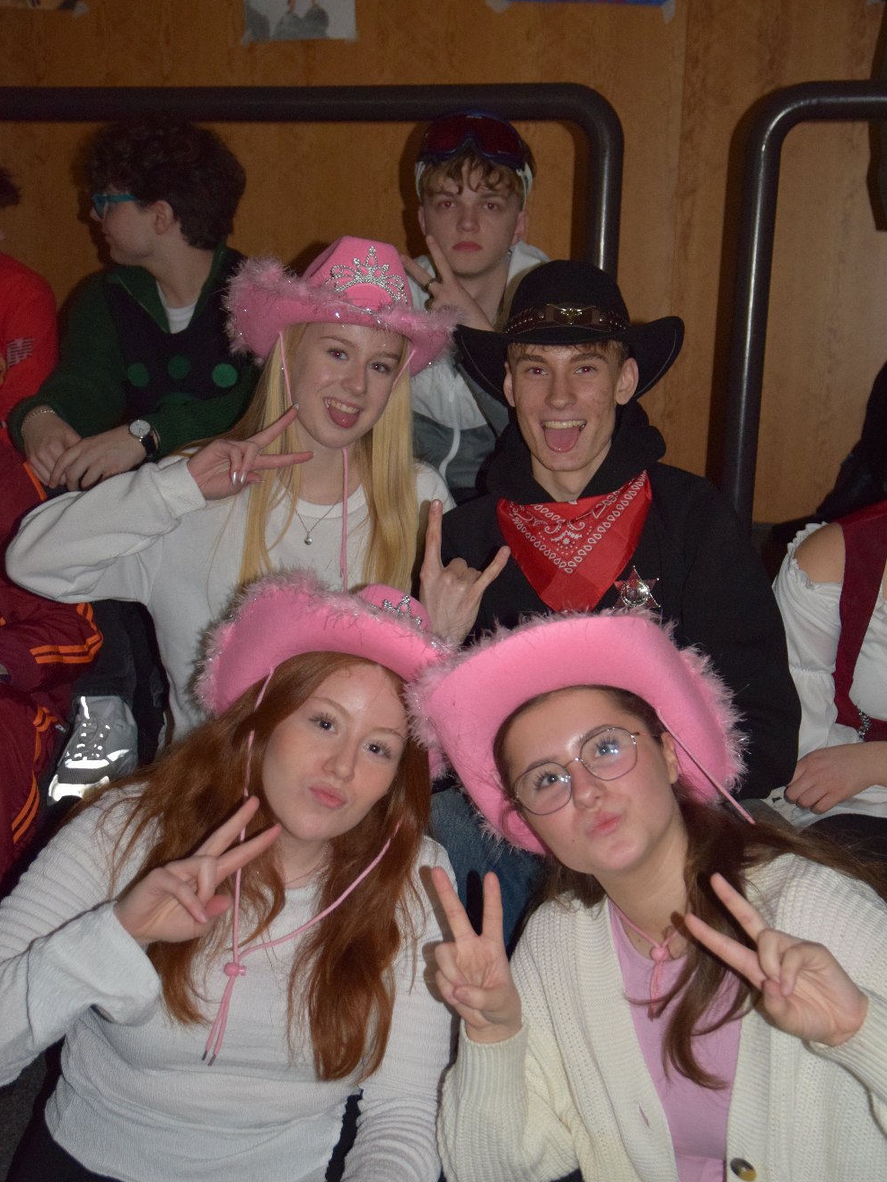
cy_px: 635
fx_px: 1571
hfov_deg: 31.5
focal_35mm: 46
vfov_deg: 41.2
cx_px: 446
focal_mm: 28
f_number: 3.2
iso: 1800
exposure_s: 1/60
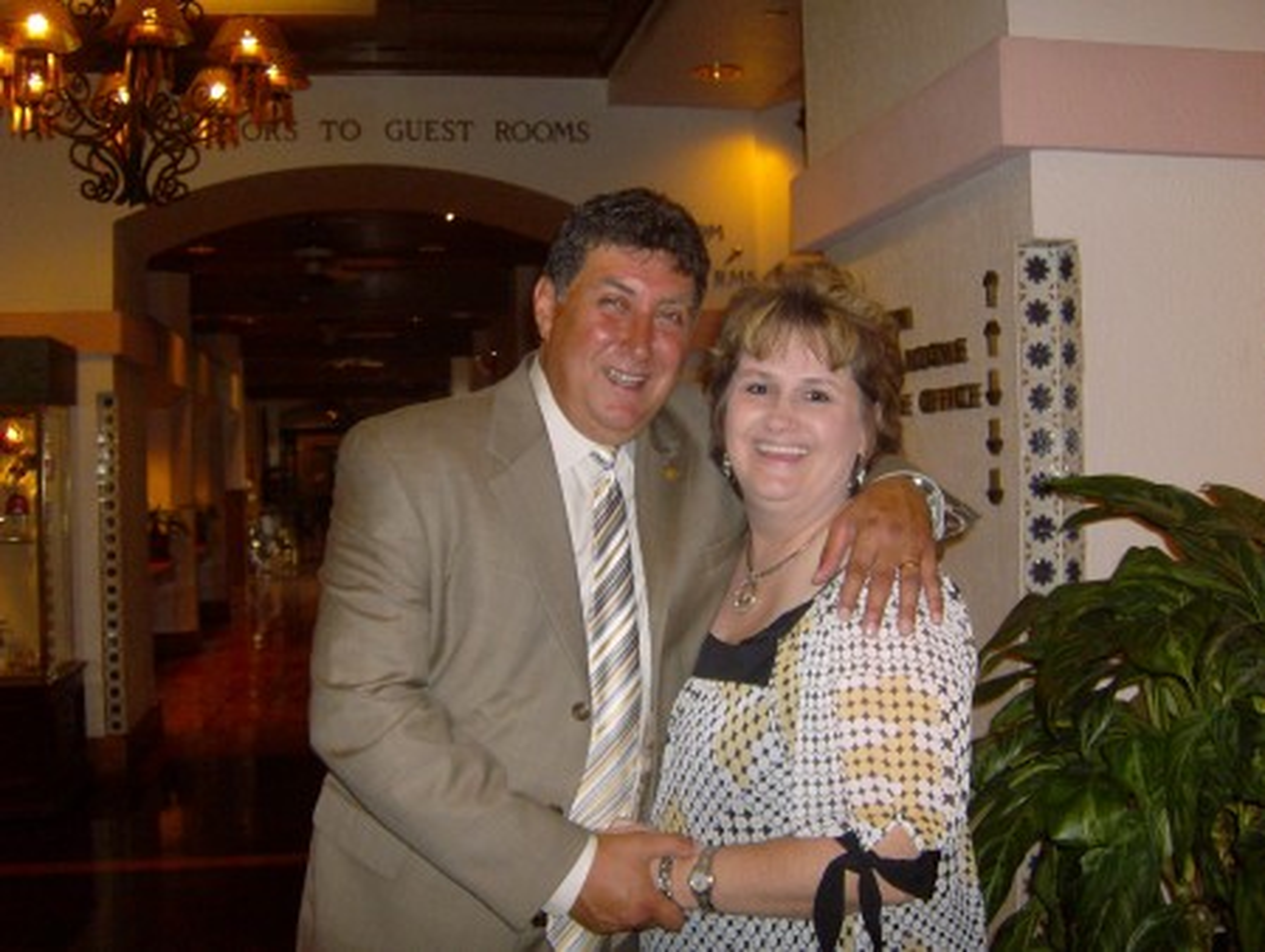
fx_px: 1317
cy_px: 476
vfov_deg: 39.7
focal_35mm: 36
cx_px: 632
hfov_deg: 51.3
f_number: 2.8
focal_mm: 6
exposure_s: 1/60
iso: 200
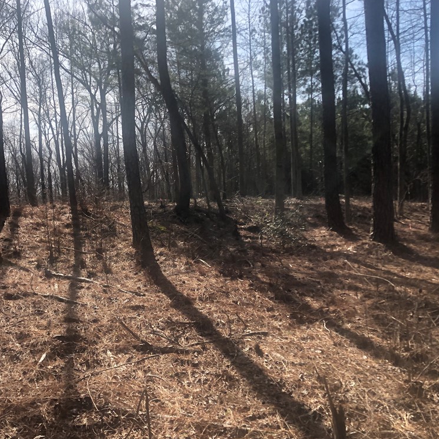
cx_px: 198
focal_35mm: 34
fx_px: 488
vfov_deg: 48.5
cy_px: 219
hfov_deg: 48.4
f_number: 1.8
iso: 20
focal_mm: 4
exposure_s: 1/852
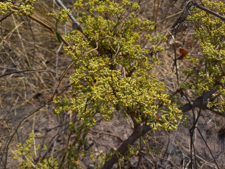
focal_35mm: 25
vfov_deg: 54.9
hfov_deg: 69.4
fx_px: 162
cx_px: 112
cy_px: 84
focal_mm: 4.6
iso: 25
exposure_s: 1/788
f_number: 1.8
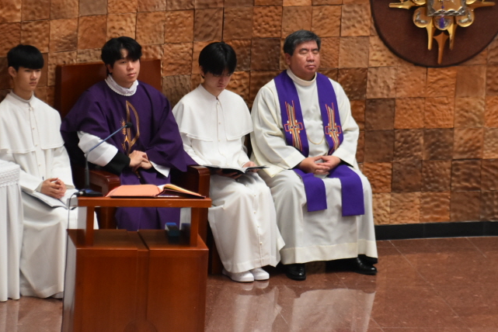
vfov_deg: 4.9
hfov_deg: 7.3
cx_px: 228
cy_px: 137
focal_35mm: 281
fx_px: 3889
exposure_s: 1/60
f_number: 4.8
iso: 1400
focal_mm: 120
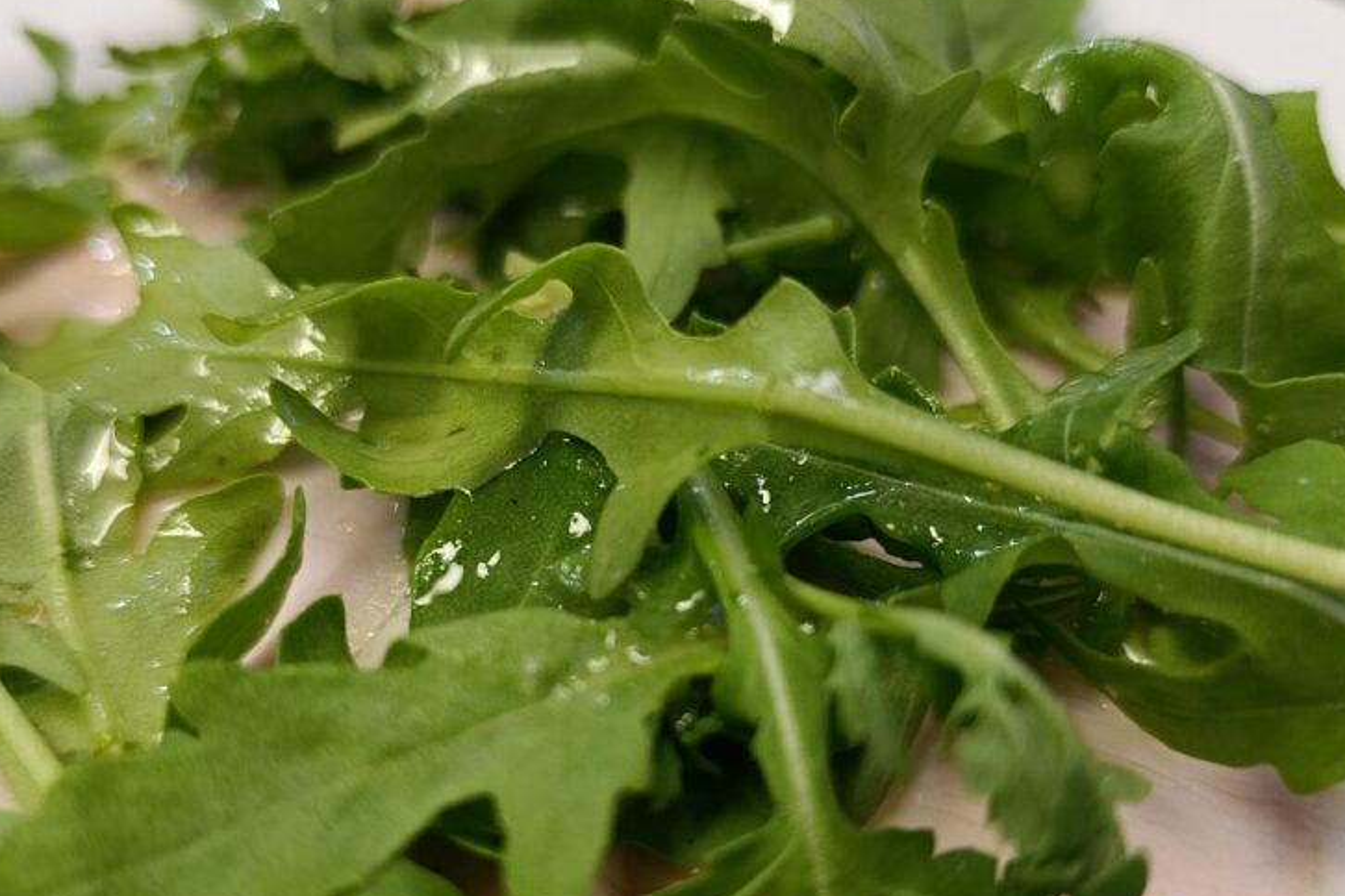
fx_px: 1233
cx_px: 630
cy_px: 553
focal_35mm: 33
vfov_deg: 39.7
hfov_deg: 57.2
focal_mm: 6.11
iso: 793
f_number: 1.65
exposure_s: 1/100
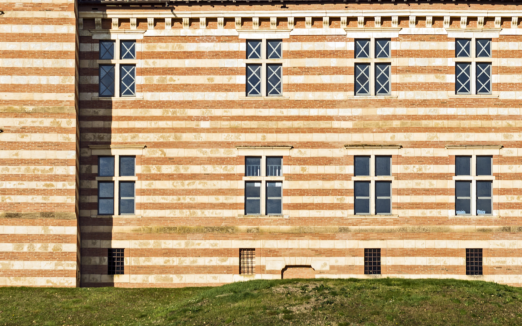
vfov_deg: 4.4
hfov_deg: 7.1
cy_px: 44
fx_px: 4225
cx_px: 363
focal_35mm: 297
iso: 100
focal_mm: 120
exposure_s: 1/500
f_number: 8
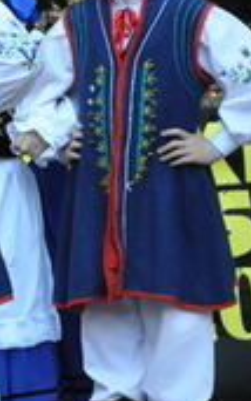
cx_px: -296
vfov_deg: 5.4
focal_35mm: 392
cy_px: 163
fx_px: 4287
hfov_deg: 3.3
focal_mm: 62
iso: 1250
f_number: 5.3
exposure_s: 1/250
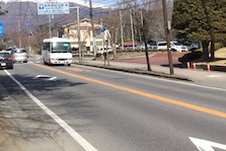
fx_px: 433
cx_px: 44
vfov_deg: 18.5
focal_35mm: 69
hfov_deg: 28.6
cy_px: -41
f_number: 2.2
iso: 32
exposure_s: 1/1721
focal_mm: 4.15
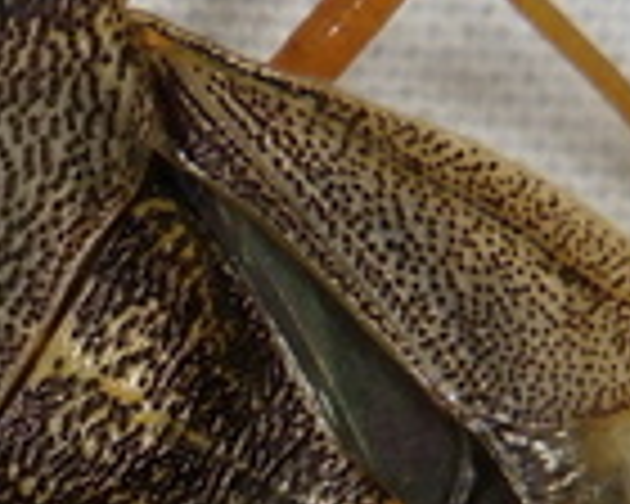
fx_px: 3505
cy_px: 549
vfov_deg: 8.2
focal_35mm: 188
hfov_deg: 10.1
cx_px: -189
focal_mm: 6.1
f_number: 4.6
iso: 250
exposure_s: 1/500
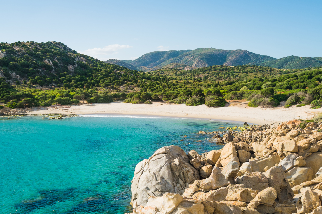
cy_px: 107
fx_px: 367
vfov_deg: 32.6
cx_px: 161
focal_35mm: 41
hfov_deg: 47.4
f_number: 7.1
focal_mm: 27
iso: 200
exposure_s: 1/420
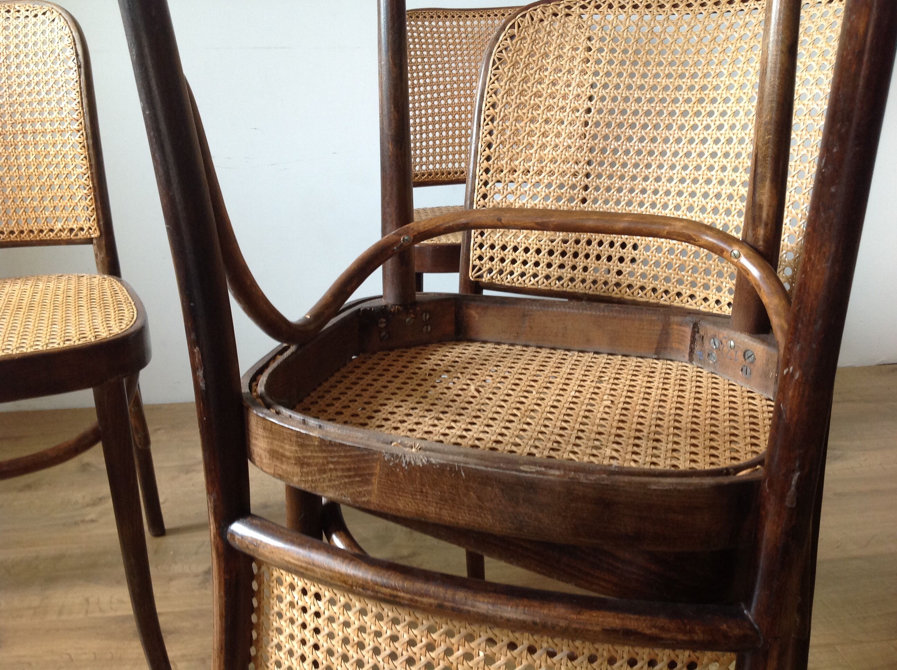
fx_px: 906
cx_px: 448
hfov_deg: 52.7
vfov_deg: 40.6
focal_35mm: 35
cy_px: 335
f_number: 2.4
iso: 100
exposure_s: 1/15
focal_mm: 4.28
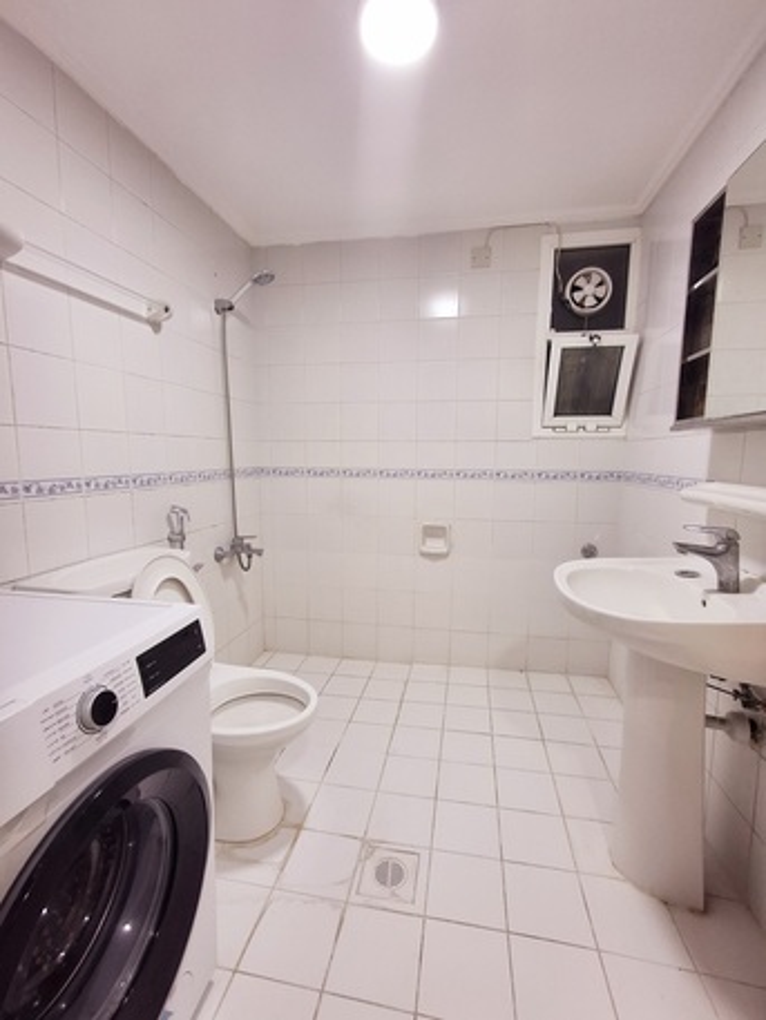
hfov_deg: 78.1
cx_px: 383
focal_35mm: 16
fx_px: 472
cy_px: 510
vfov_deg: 94.5
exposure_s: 1/40
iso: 40
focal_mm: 1.64
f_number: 2.2
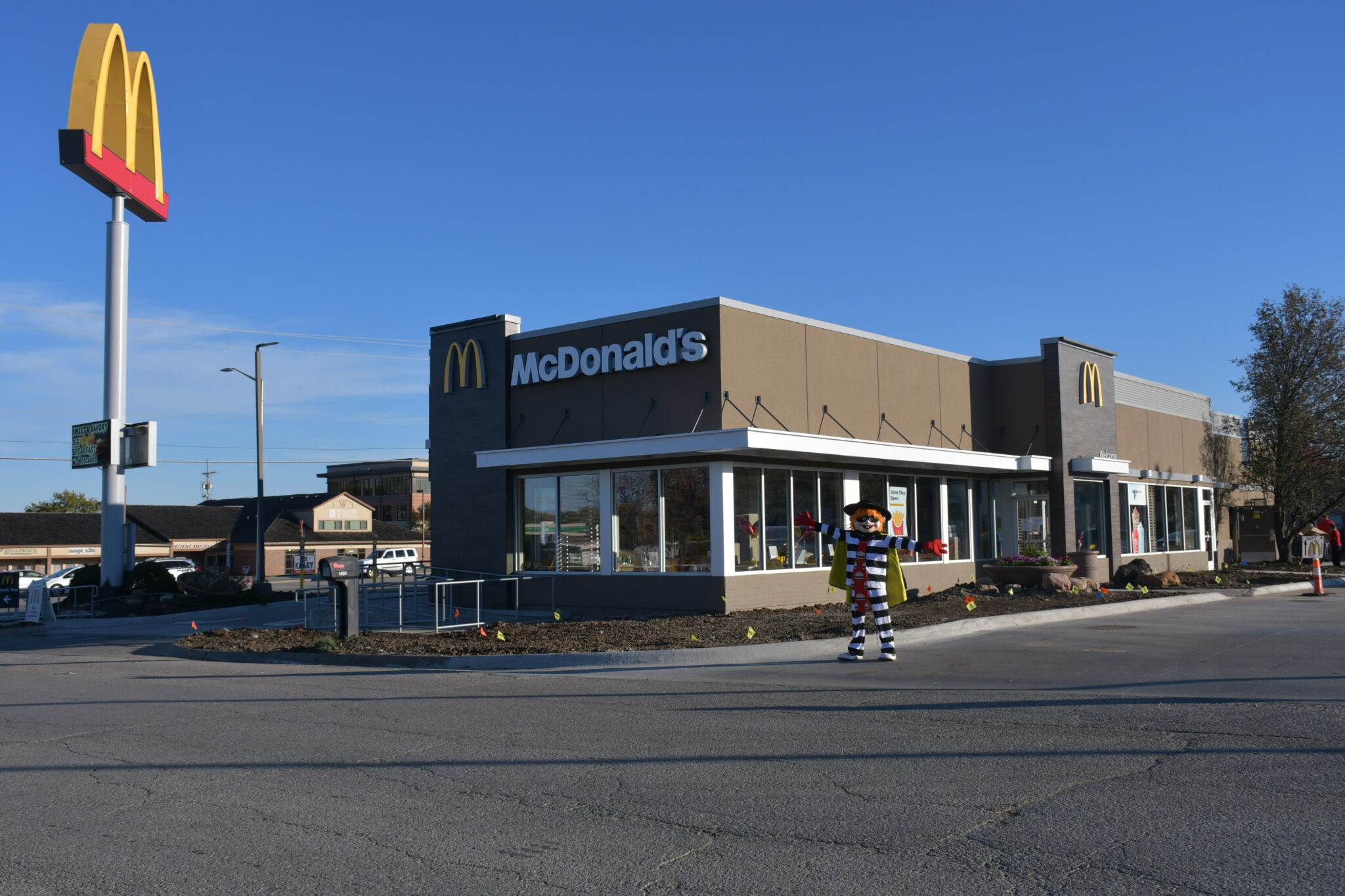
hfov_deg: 57.2
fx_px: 1233
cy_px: 448
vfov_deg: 40.0
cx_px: 672
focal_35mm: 33
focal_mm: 22
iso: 100
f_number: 8
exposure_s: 1/400
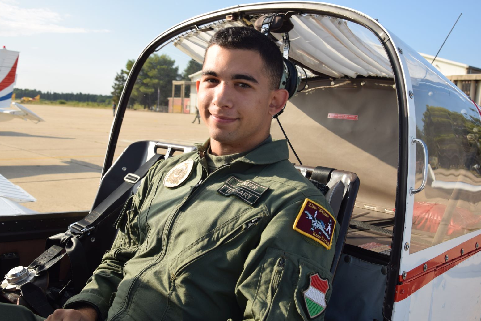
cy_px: 160
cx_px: 238
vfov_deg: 35.9
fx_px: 494
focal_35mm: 37
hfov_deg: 51.9
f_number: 7.1
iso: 100
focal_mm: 24
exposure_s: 1/200
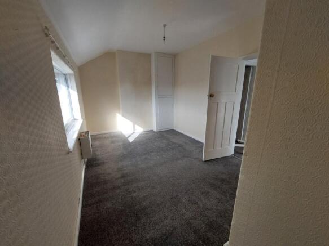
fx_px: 124
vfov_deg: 89.9
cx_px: 164
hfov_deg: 106.2
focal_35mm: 13
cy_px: 123
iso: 50
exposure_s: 1/209
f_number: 2.2
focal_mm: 1.74
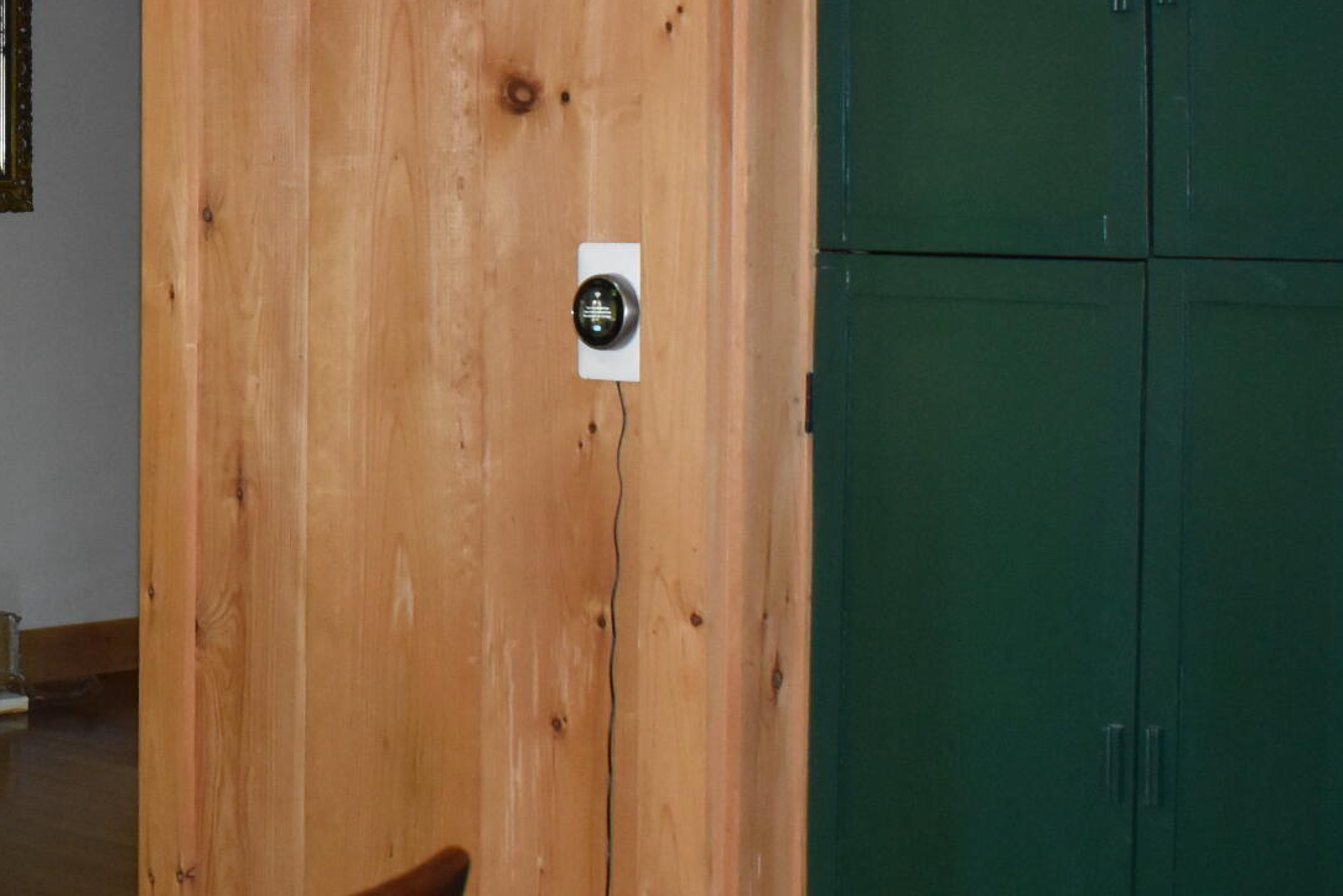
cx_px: 21
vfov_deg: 16.3
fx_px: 3097
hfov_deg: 23.5
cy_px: 162
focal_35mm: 83
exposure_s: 1/125
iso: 1600
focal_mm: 20
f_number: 3.5
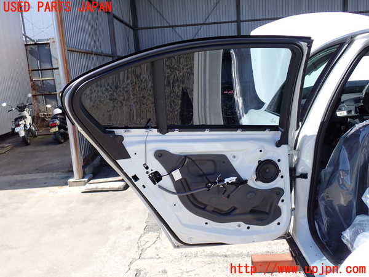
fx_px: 341
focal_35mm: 32
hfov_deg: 56.8
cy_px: 138
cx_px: 184
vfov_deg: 44.2
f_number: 3.2
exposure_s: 1/400
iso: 100
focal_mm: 5.79
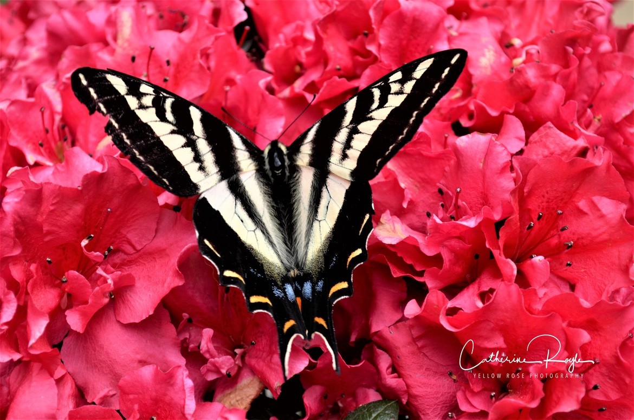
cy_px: 210
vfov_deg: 16.5
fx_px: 1450
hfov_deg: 24.7
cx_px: 317
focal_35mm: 82
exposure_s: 1/250
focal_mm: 55
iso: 400
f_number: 8
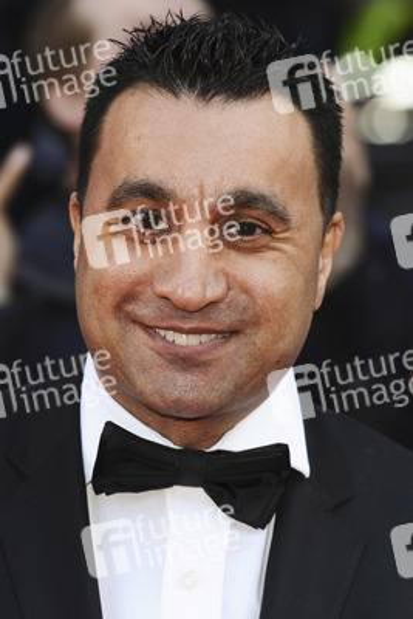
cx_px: 206
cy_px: 310
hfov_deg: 7.0
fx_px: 3352
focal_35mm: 195
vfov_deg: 10.5
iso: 320
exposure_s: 1/250
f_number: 4.5
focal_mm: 130
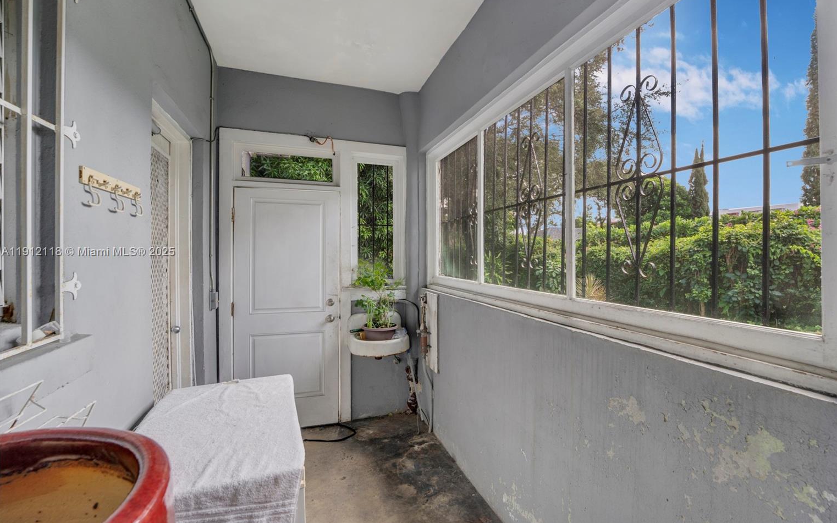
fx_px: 342
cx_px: 439
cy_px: 252
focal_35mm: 15
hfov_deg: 101.4
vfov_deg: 74.8
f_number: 8
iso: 100
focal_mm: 14
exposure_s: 1/250
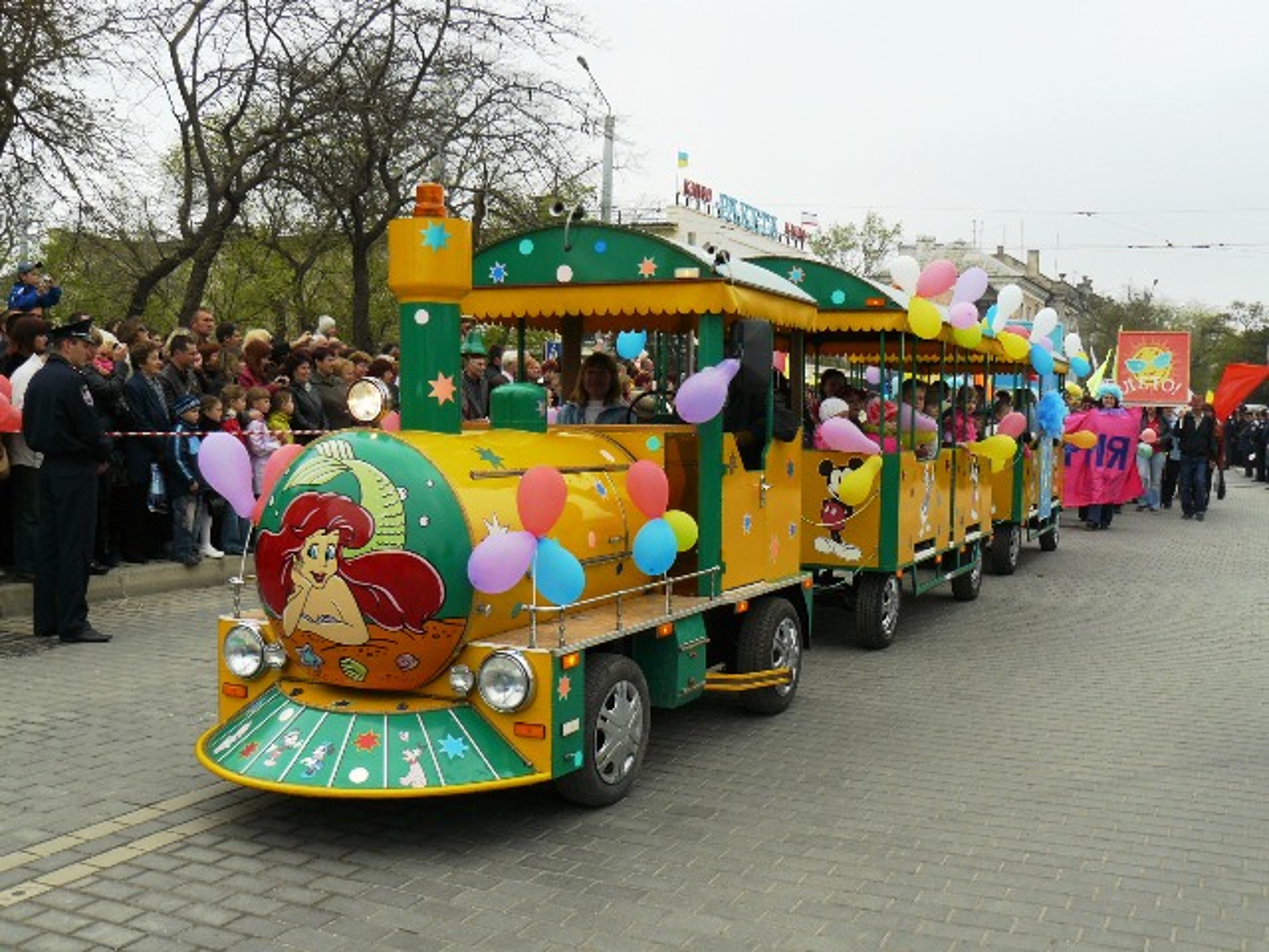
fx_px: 1320
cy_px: 476
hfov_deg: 51.4
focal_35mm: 36
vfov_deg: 39.7
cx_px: 634
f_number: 4
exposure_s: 1/200
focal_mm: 6
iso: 100
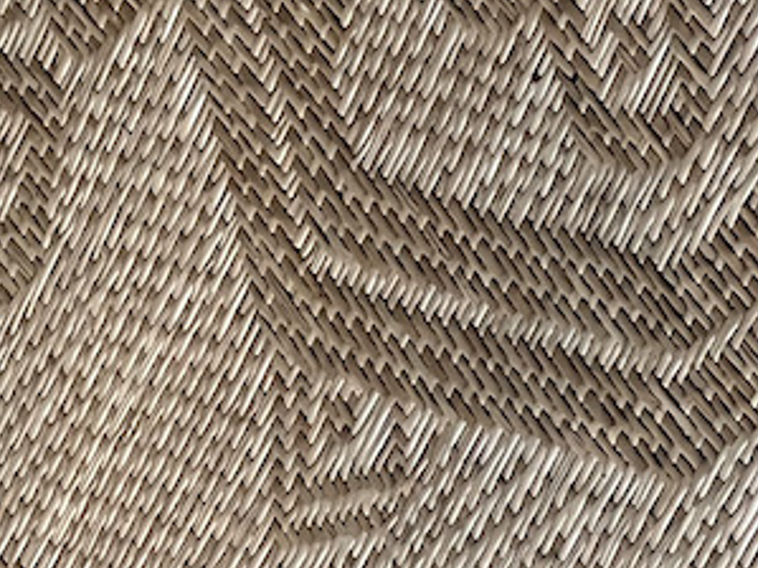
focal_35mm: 330
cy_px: 964
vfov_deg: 4.5
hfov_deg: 6.0
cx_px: 504
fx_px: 7223
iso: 200
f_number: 2.8
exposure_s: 1/99
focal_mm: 9
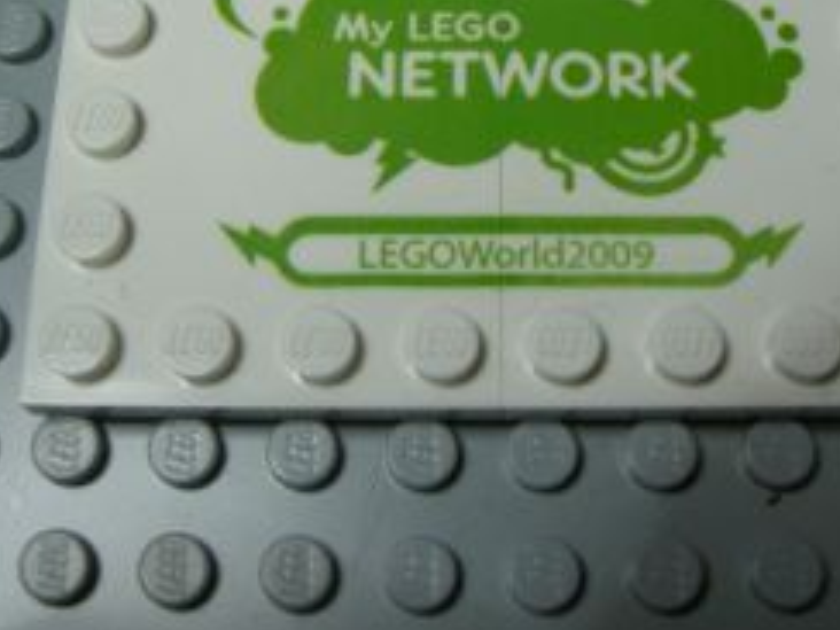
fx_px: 1432
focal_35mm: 59
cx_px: 506
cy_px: 124
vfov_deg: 24.4
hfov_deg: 32.6
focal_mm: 7.5
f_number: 2.7
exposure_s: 1/60
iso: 187
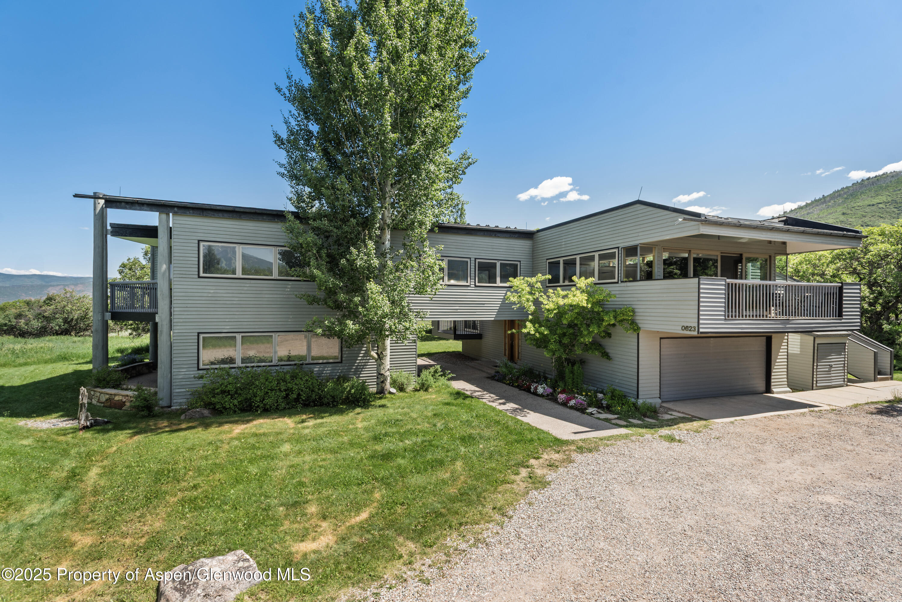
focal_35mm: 17
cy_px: 301
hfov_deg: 93.3
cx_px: 451
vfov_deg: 70.5
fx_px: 426
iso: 125
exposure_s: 1/160
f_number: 7.1
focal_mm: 17
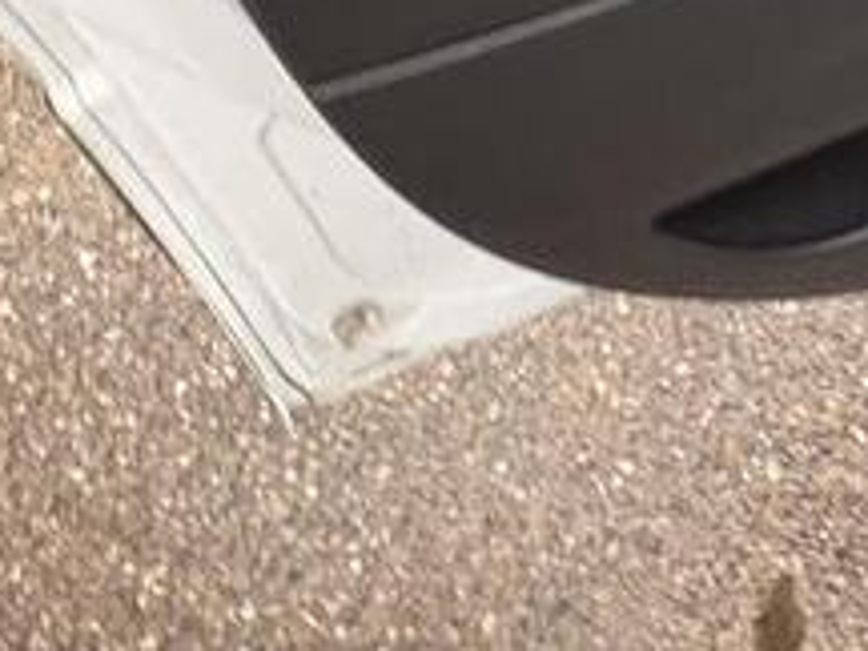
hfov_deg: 31.4
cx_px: 812
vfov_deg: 17.3
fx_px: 1454
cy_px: -691
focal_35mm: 58
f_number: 2.2
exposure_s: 1/60
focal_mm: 2.22
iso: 500
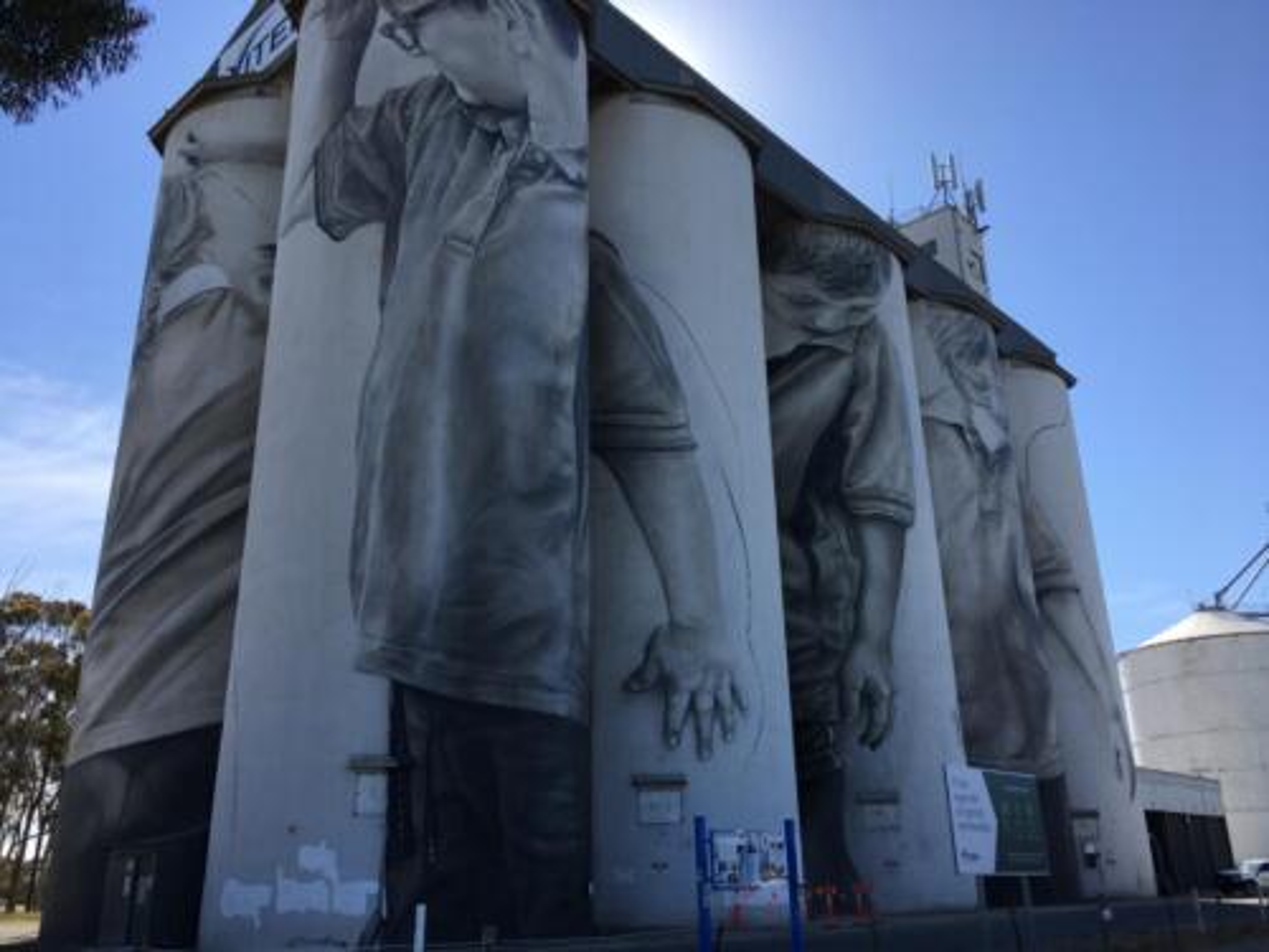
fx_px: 1063
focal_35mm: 29
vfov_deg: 48.2
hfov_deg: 61.7
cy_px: 476
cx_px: 634
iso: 25
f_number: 2.2
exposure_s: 1/1261
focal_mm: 4.15
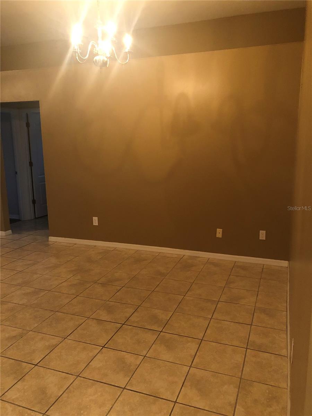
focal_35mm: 28
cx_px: 156
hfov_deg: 49.7
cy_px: 208
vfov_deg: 63.4
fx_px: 336
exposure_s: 1/15
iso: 100
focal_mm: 3.99
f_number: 1.8
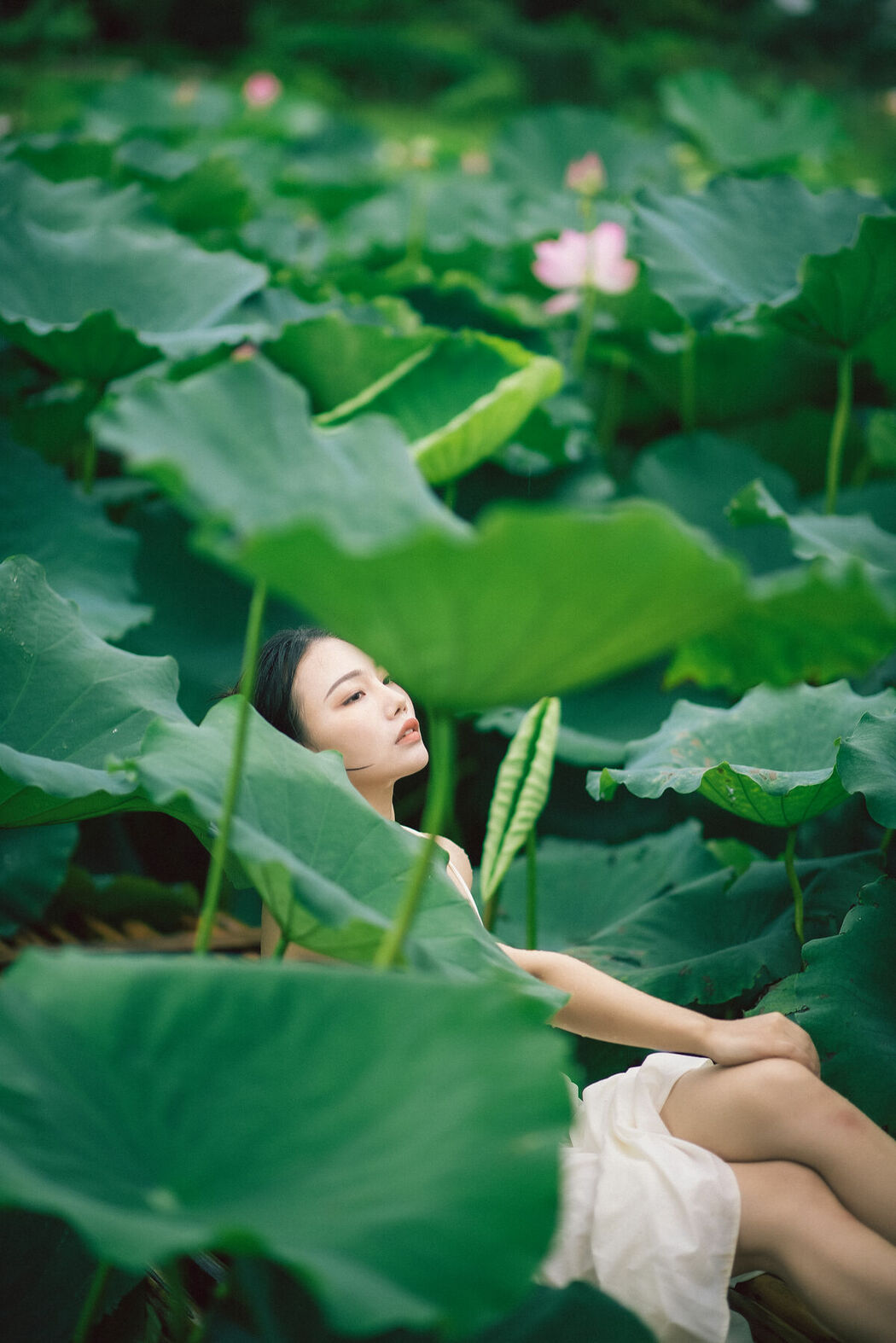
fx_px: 3172
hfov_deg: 16.1
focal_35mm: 85
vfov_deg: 23.9
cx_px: 448
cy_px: 672
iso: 160
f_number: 1.4
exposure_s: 1/160
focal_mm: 85
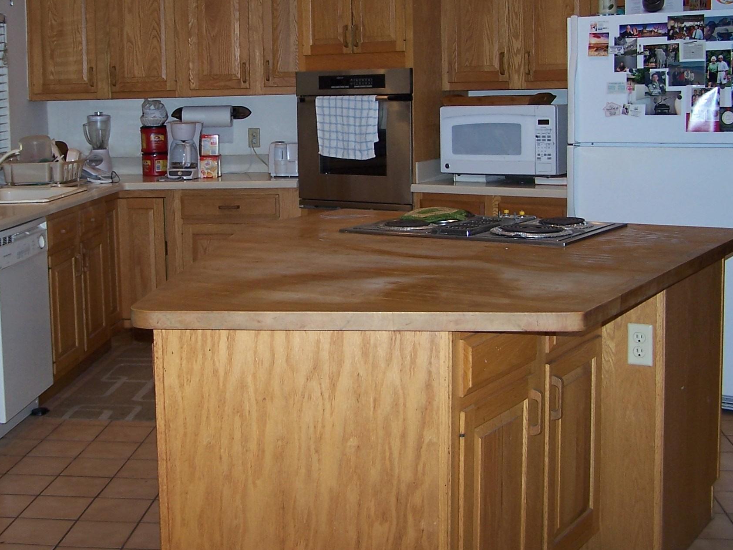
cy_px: 179
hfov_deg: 36.7
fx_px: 1101
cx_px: 296
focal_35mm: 52
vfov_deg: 27.8
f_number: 2.8
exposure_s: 1/60
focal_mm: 6.3
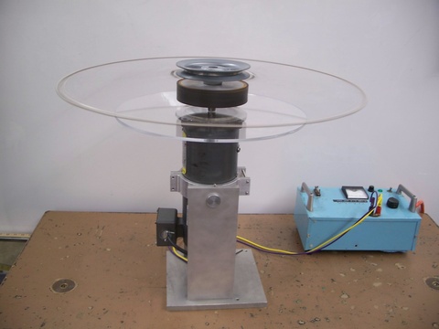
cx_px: 220
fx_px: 469
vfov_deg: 38.7
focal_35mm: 37
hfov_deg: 50.1
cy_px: 164
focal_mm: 7.8
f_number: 2.8
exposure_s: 1/30
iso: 200
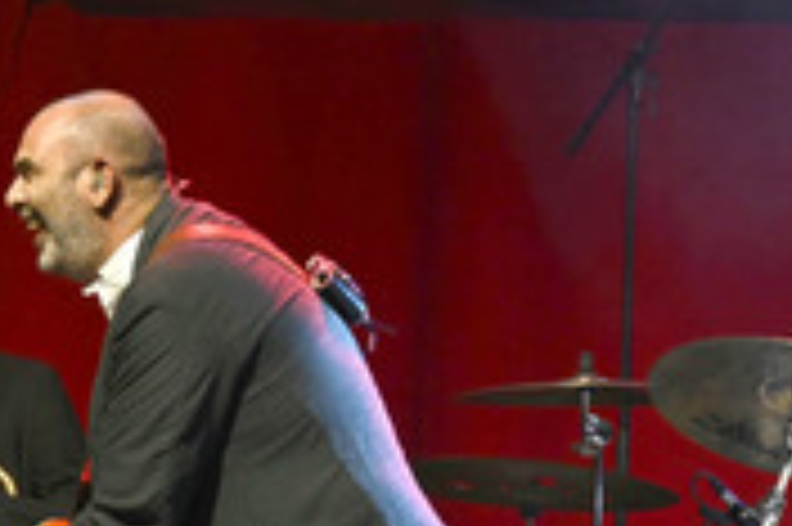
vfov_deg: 3.4
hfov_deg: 5.2
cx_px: 2
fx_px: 8748
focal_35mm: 398
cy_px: 656
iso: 2500
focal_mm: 155
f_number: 6.3
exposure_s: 1/60
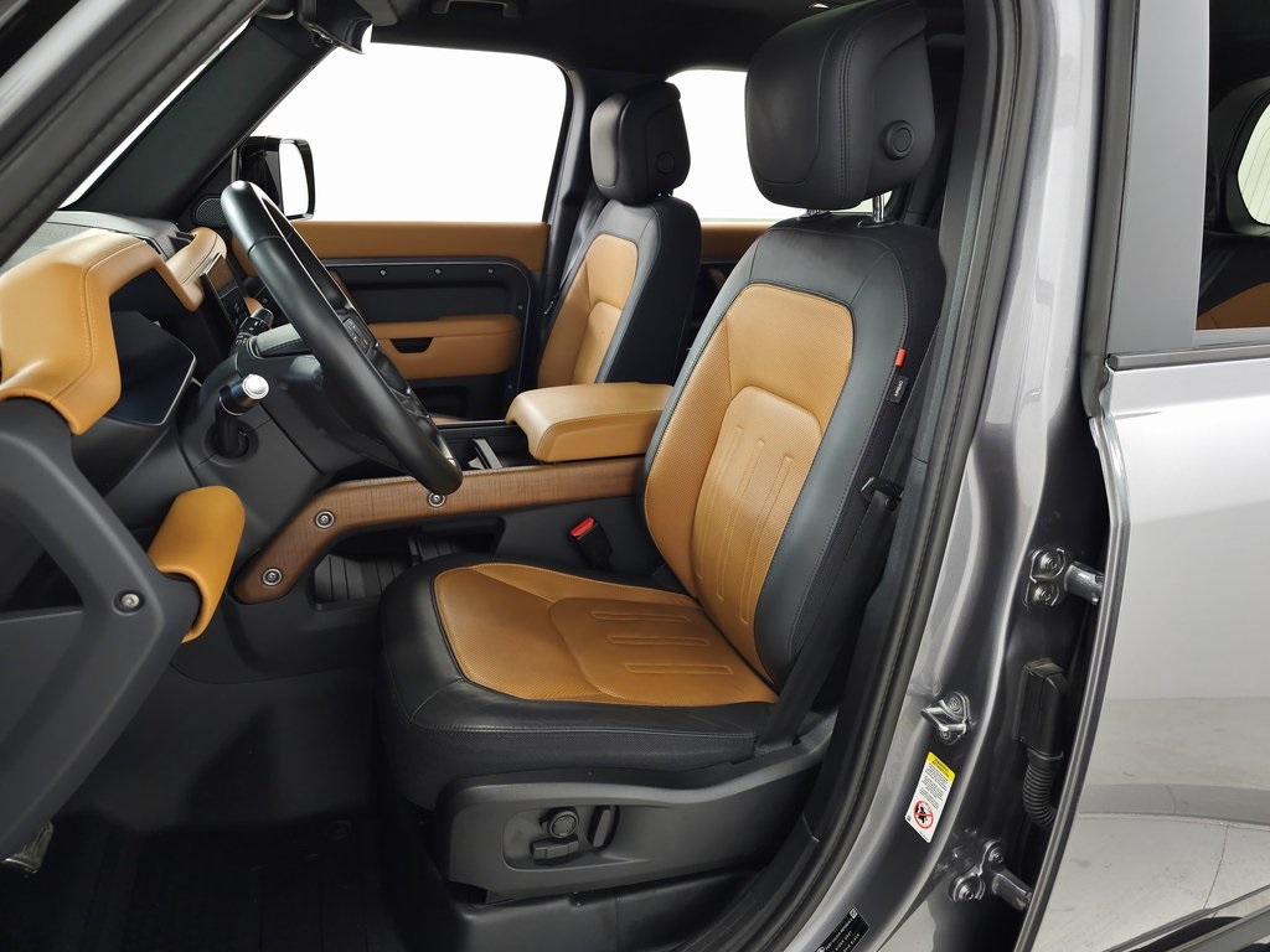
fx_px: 844
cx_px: 635
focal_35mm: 23
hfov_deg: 73.9
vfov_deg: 58.9
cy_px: 476
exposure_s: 1/60
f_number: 1.7
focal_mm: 6.3
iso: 160
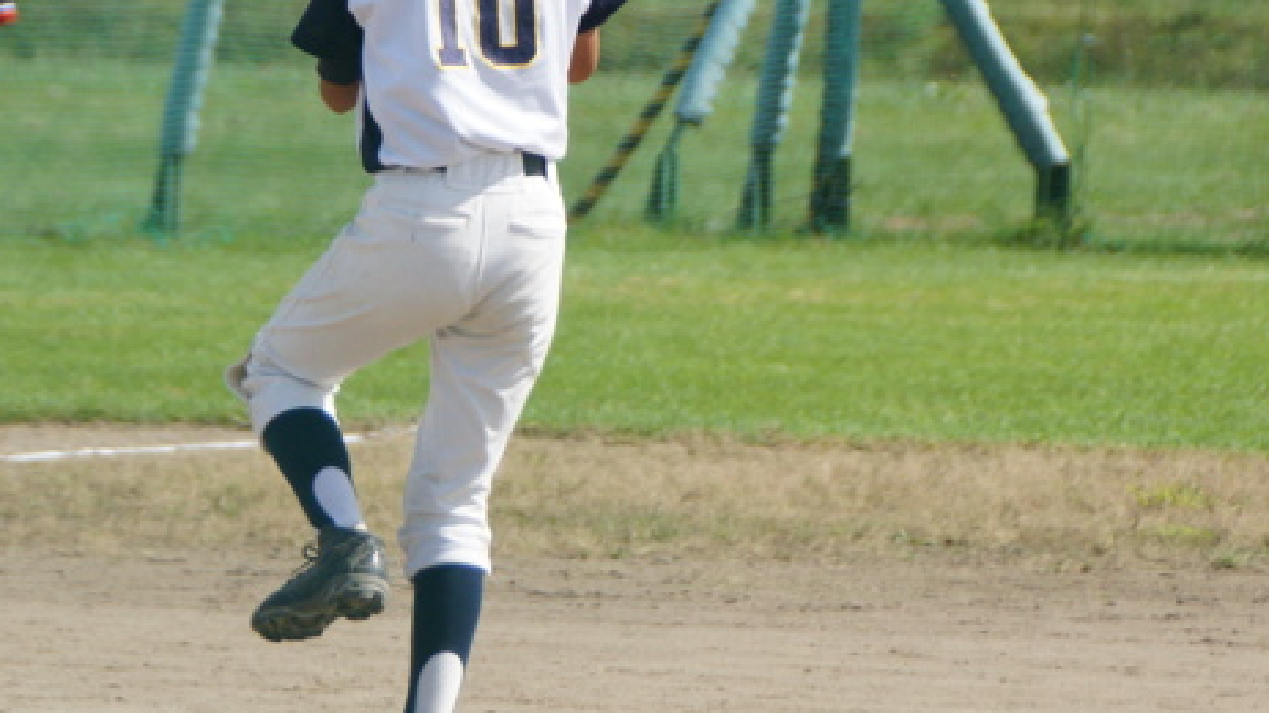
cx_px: 425
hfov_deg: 3.9
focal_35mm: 556
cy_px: 203
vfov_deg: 2.2
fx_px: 18701
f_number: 6.3
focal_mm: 160
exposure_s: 1/1000
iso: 320
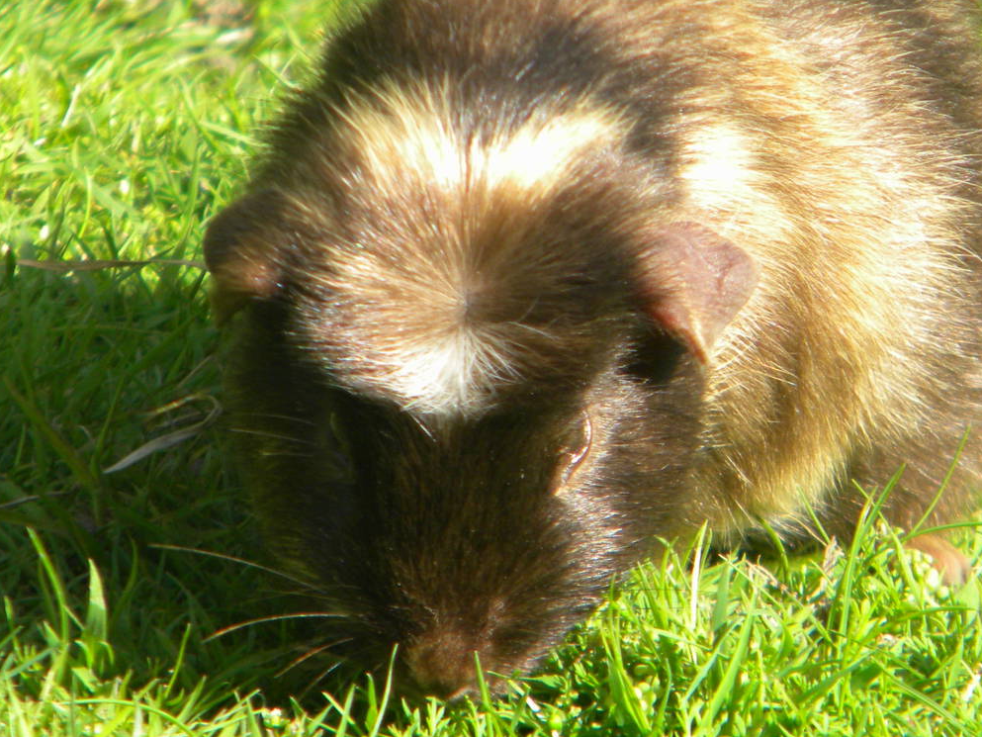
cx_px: 638
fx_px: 18924
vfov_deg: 2.2
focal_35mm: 667
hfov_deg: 3.0
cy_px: 313
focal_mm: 75
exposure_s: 1/250
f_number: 5.4
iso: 116
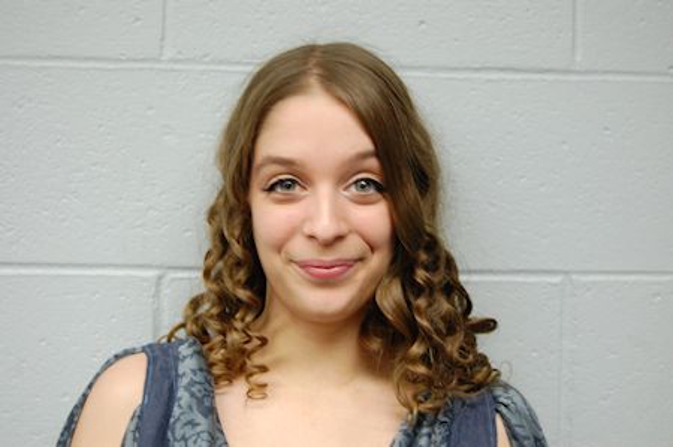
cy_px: 224
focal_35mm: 57
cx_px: 336
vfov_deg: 23.7
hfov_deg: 35.1
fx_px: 1064
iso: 800
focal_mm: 38
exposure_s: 1/15
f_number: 4.8
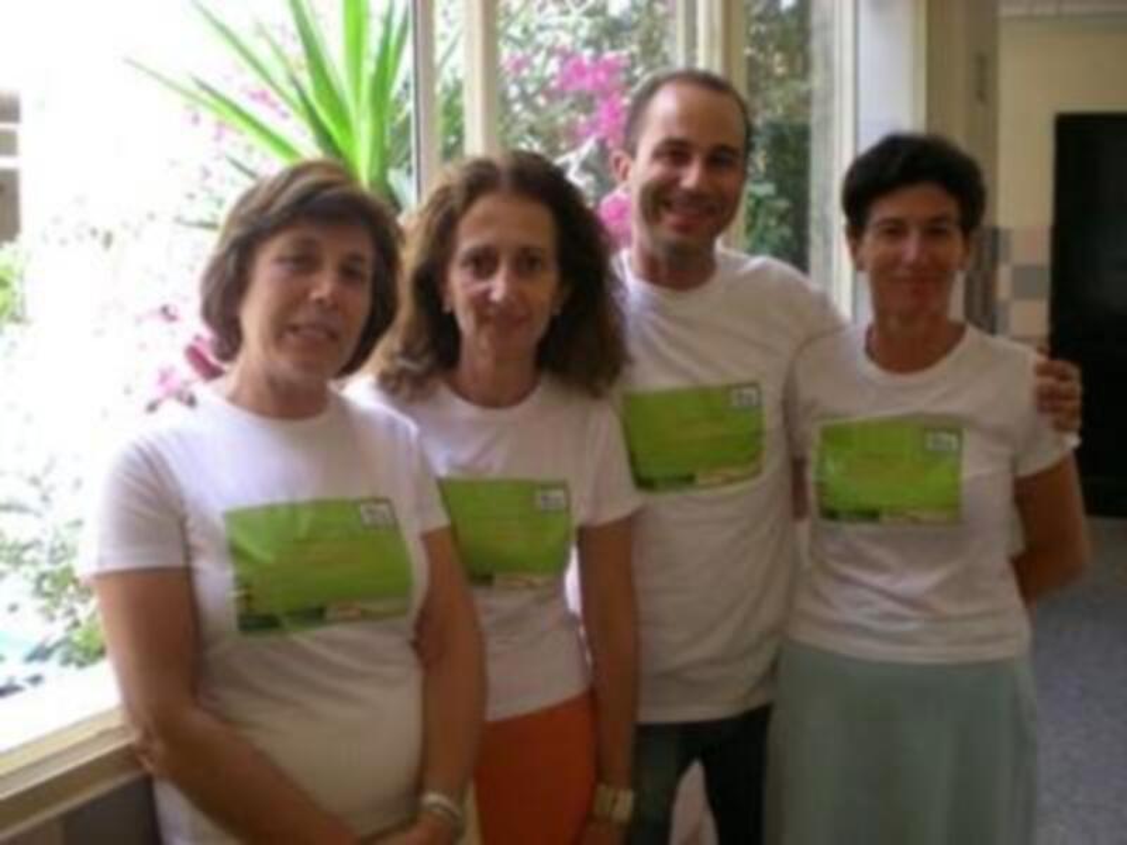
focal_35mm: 38
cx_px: 564
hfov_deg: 49.0
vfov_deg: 37.7
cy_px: 422
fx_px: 1237
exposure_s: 1/61
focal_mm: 6.3
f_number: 3.1
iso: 120
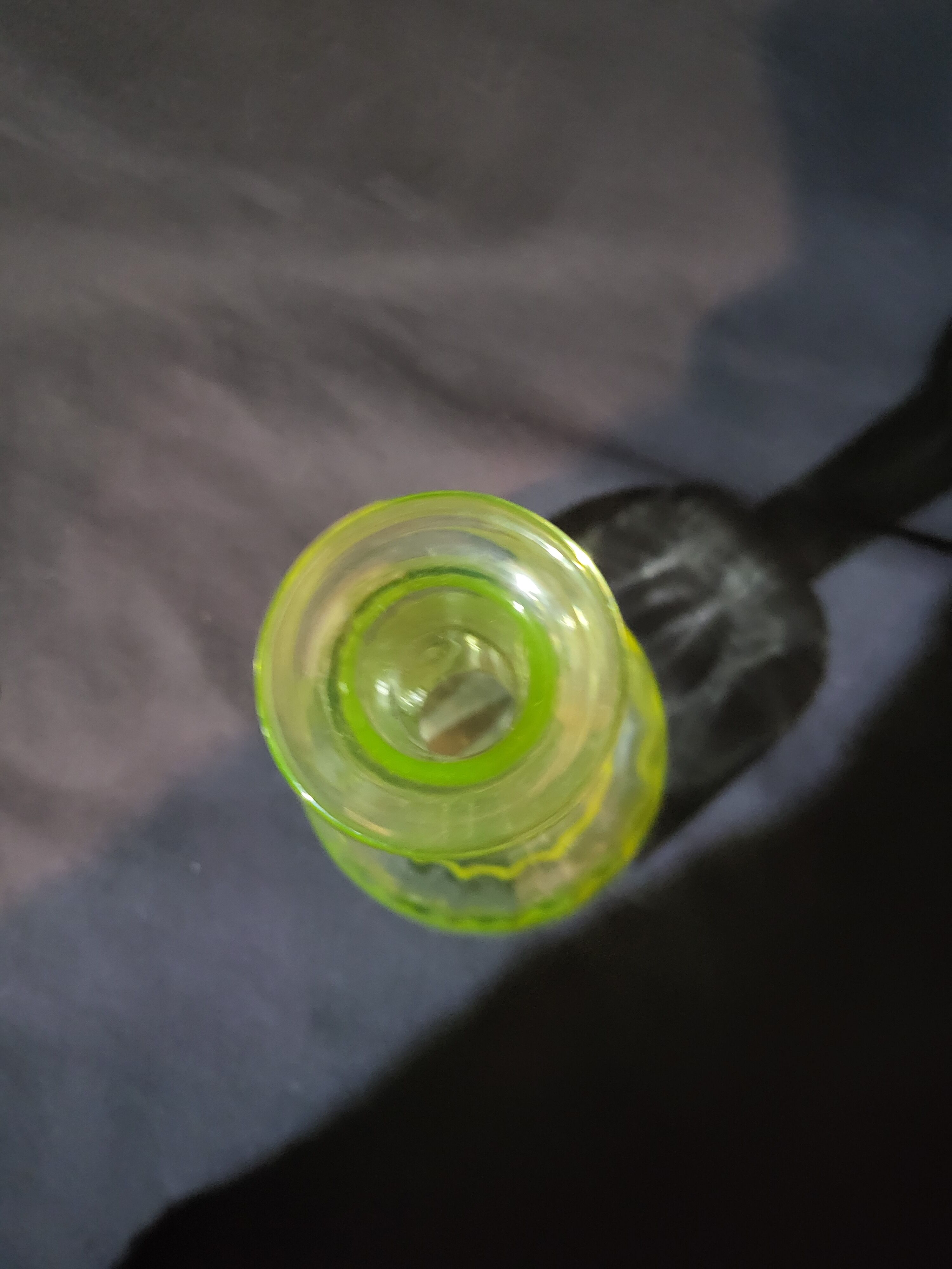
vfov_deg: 67.3
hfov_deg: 53.1
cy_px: 634
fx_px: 953
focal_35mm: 26
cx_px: 476
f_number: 1.8
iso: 1000
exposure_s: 1/25
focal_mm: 5.4
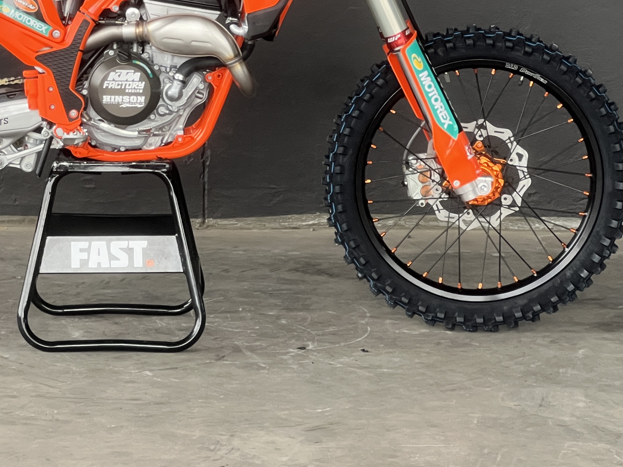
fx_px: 2754
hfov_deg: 12.9
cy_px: 19
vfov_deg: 9.6
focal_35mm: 153
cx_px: 152
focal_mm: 9
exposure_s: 1/50
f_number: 2.8
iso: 160
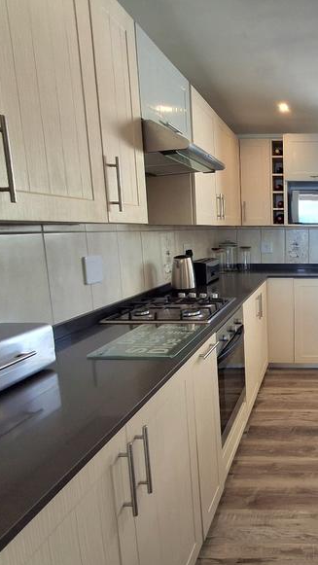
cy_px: 290
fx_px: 360
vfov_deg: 76.3
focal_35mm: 24
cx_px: 304
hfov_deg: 42.4
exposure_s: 1/120
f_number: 2.2
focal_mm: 1.64
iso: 40
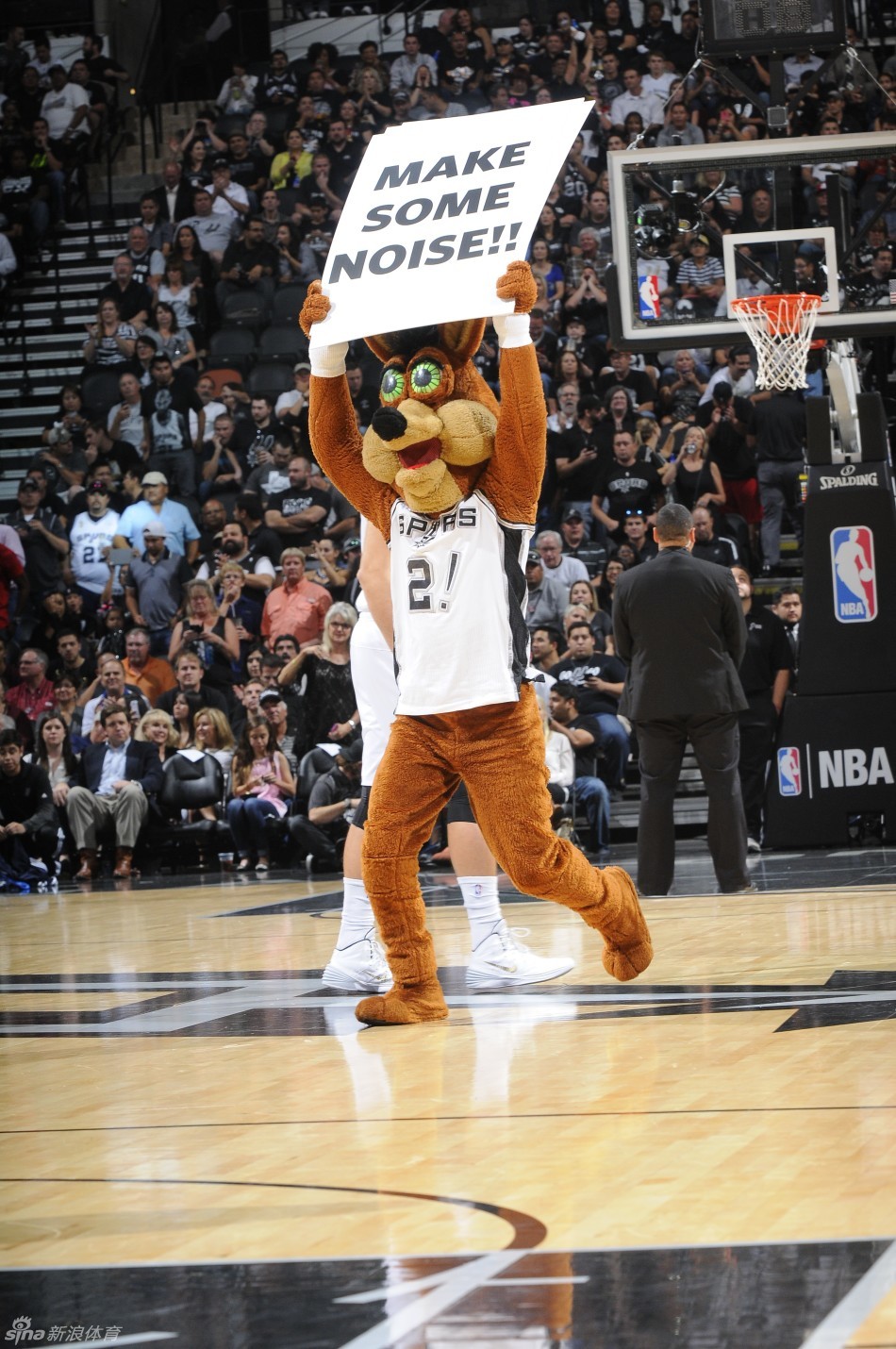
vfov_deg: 13.7
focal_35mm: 150
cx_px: 448
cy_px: 674
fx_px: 5613
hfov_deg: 9.1
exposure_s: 1/400
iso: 500
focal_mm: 100
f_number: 7.1
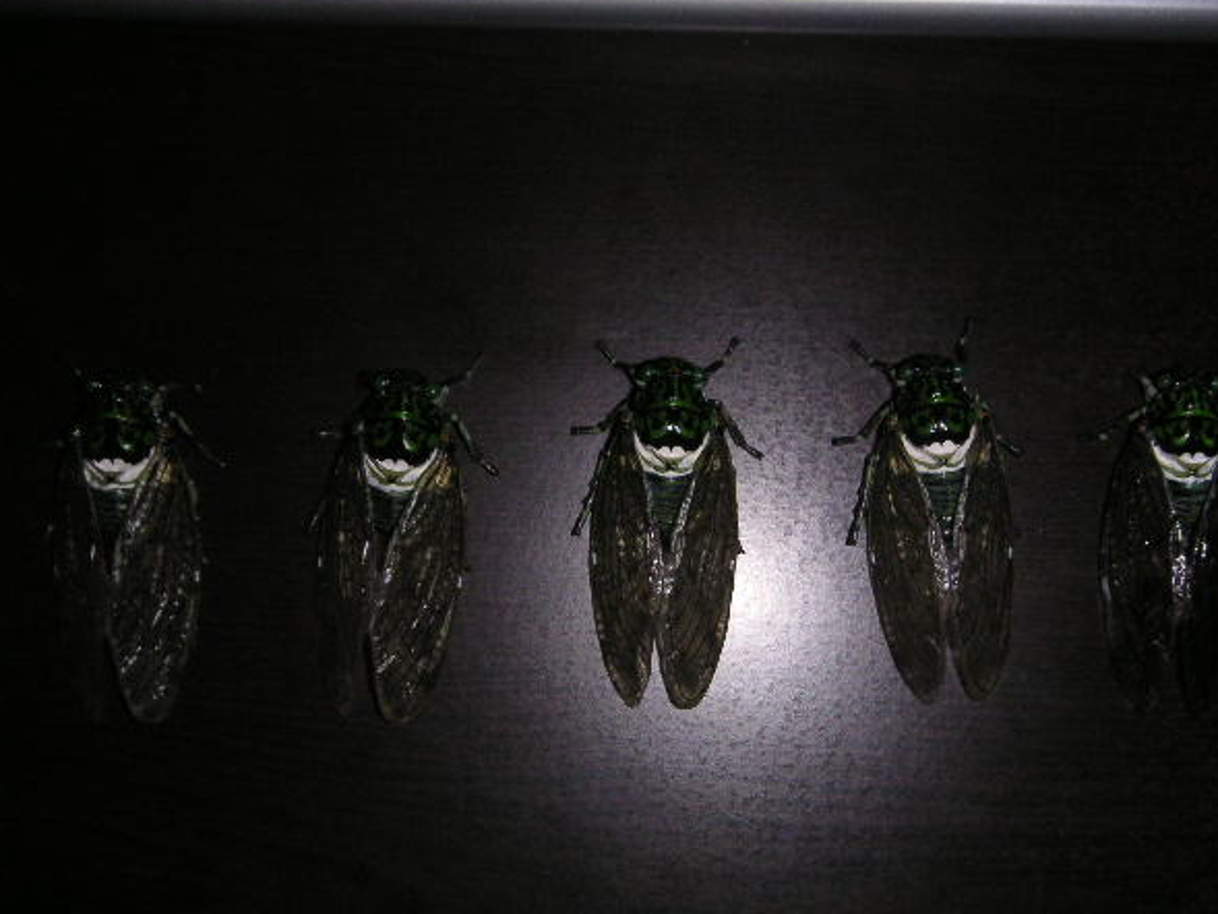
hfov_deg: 38.2
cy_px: 467
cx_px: 649
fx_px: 1760
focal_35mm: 50
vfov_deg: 29.1
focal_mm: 7.1
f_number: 6.7
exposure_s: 1/45
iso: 160
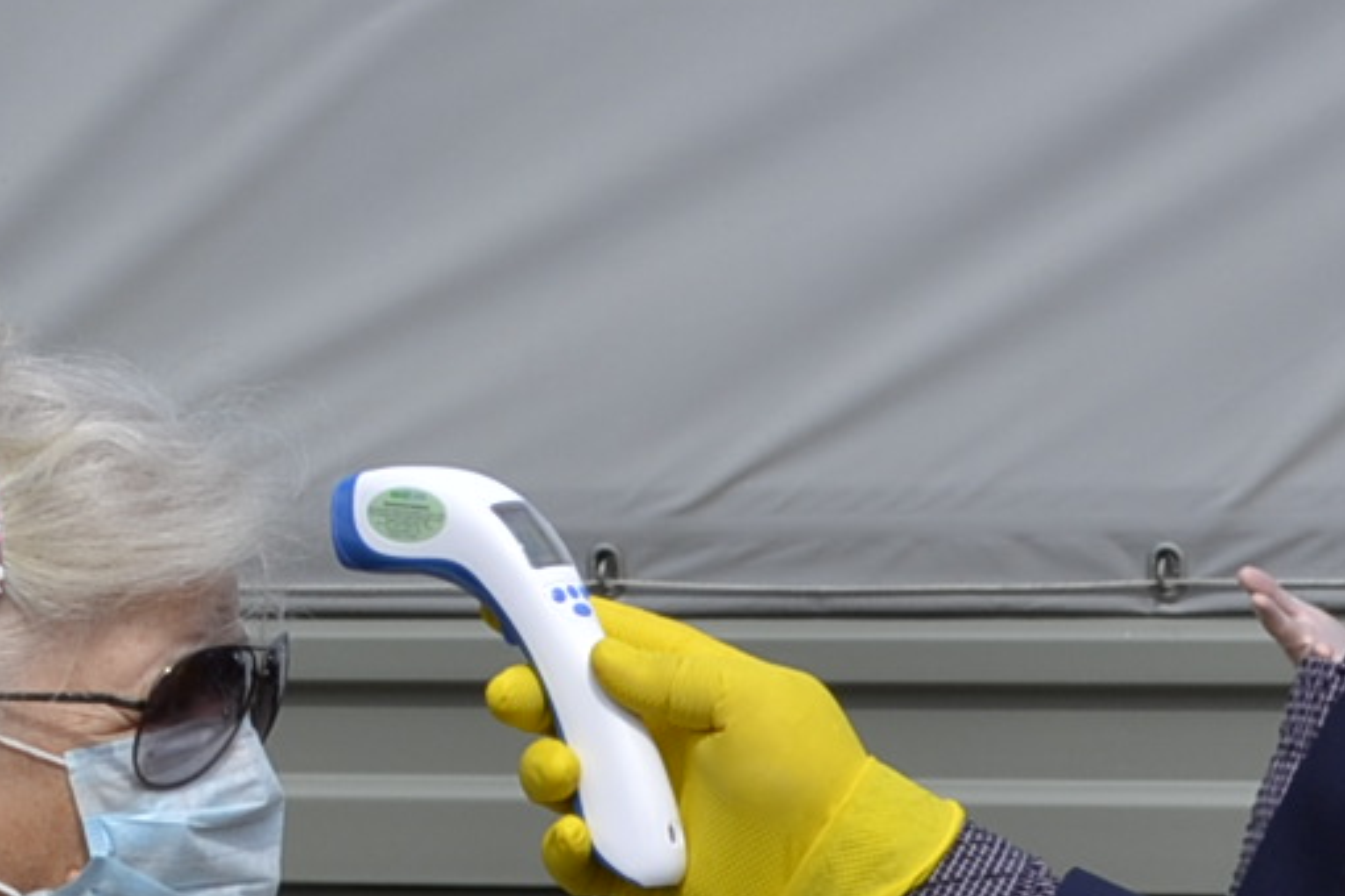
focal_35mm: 217
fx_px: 8107
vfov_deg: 6.3
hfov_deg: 9.4
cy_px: 622
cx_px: 11
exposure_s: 1/320
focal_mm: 32
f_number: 8
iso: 100
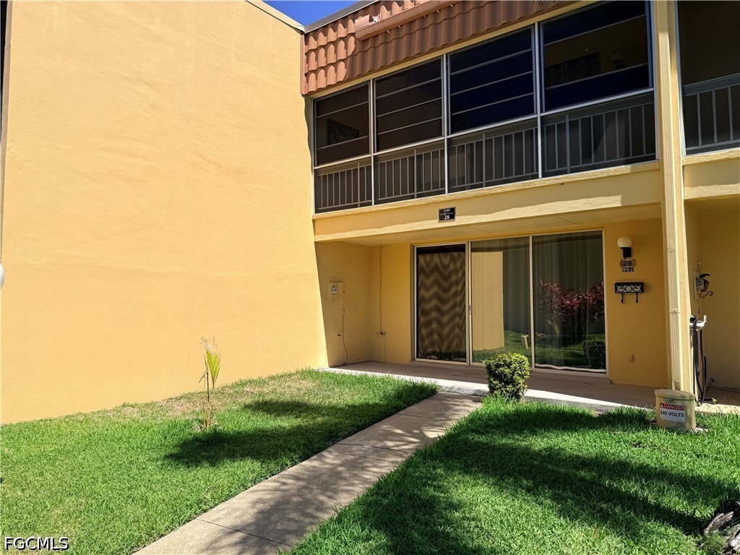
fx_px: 513
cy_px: 278
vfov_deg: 56.8
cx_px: 370
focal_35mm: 24
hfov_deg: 71.6
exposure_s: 1/5319
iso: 80
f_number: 1.78
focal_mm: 6.76
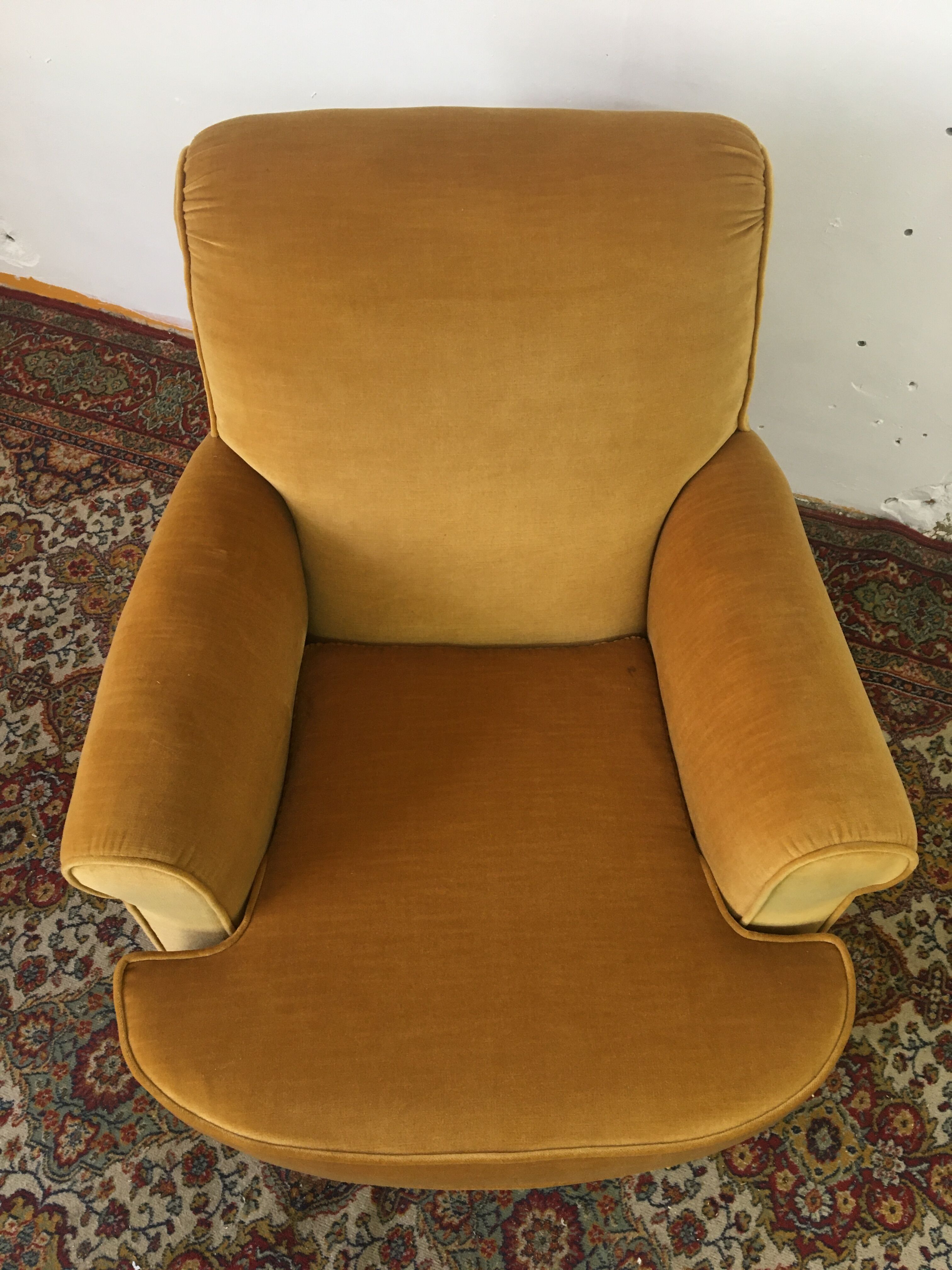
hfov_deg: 48.2
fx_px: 1063
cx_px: 476
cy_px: 635
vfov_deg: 61.7
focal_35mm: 29
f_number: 2.2
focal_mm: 4.15
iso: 125
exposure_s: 1/33
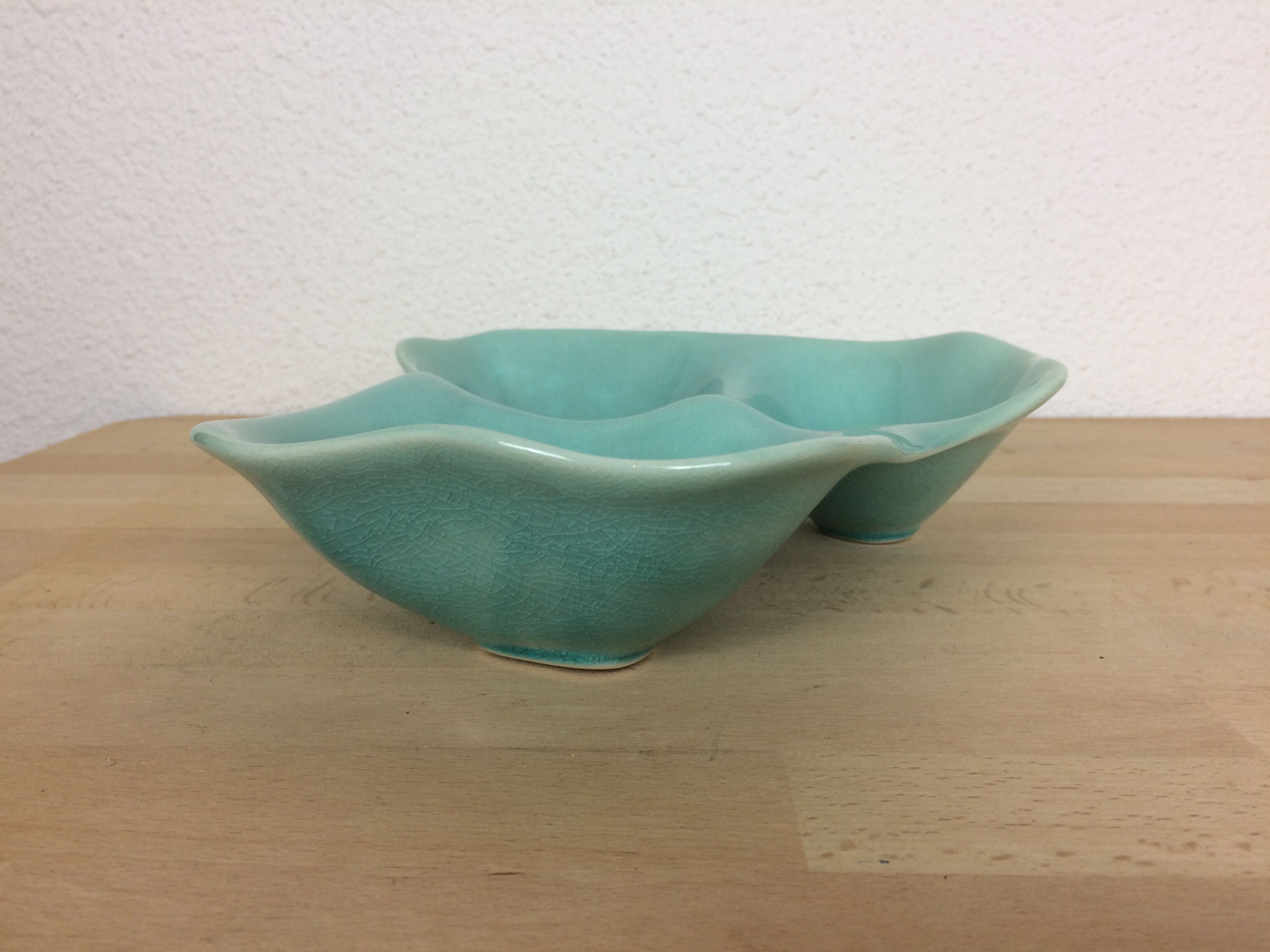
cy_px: 476
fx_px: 1064
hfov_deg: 61.7
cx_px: 635
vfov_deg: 48.2
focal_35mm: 29
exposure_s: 1/50
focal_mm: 4.15
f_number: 2.2
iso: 32
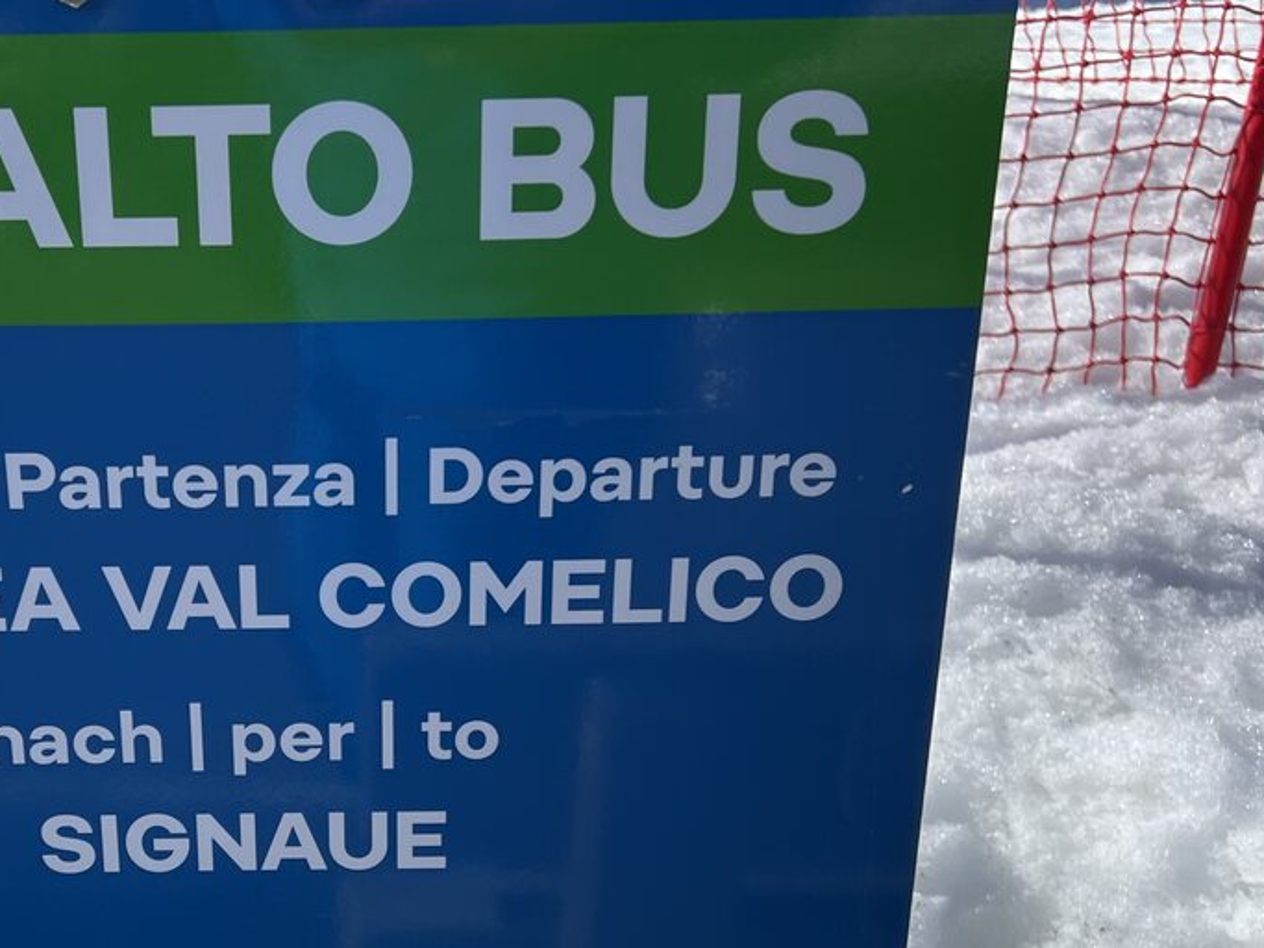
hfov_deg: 35.9
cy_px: 711
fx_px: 1898
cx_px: 306
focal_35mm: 52
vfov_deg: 27.6
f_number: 1.5
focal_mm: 5.7
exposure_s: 1/4630
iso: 50
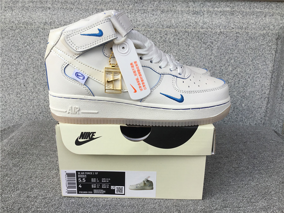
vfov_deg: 45.4
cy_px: 106
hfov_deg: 58.4
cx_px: 142
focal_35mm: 31
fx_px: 254
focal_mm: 3.3
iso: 25
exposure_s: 1/578
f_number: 2.4
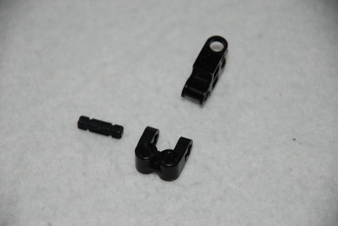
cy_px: 113
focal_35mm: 202
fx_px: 1904
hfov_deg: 10.1
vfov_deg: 6.8
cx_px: 169
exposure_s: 1/60
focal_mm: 135
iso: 100
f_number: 5.6
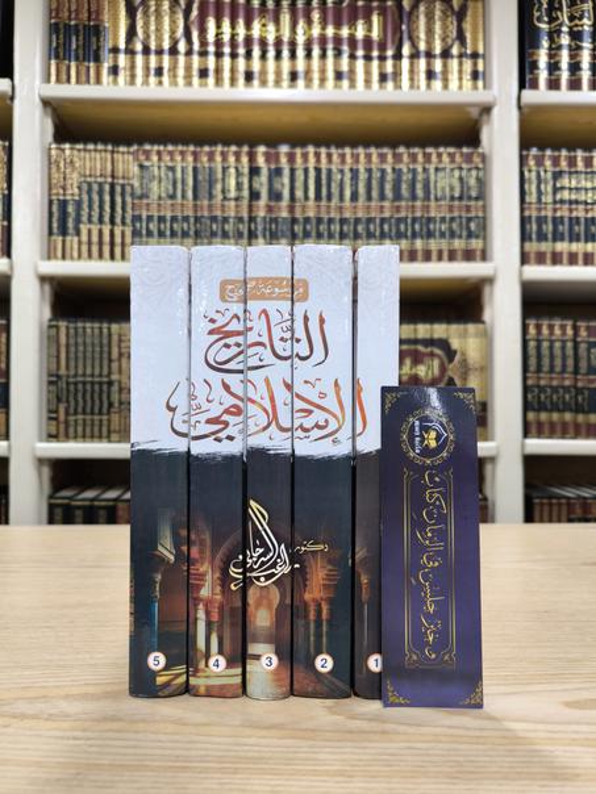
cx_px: 298
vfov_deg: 71.6
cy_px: 397
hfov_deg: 56.8
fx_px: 551
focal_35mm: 24
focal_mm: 6.92
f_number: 1.9
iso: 125
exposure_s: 1/50
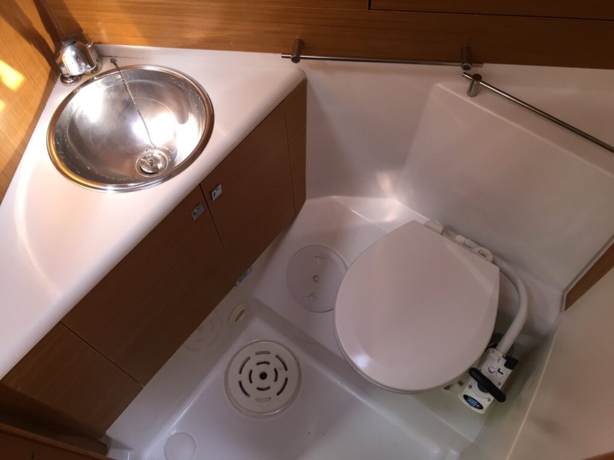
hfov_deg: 61.7
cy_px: 230
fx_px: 514
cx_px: 307
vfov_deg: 48.2
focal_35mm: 29
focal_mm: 4.15
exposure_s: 1/33
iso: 32
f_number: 2.2
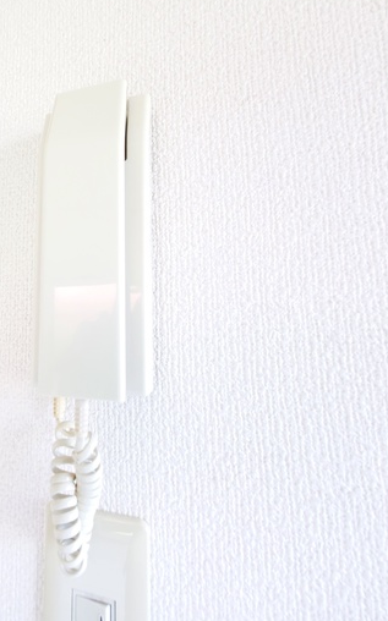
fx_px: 322
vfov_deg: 88.0
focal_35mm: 19
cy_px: 303
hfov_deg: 54.8
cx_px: 45
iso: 250
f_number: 2.2
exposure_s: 1/50
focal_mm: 1.8
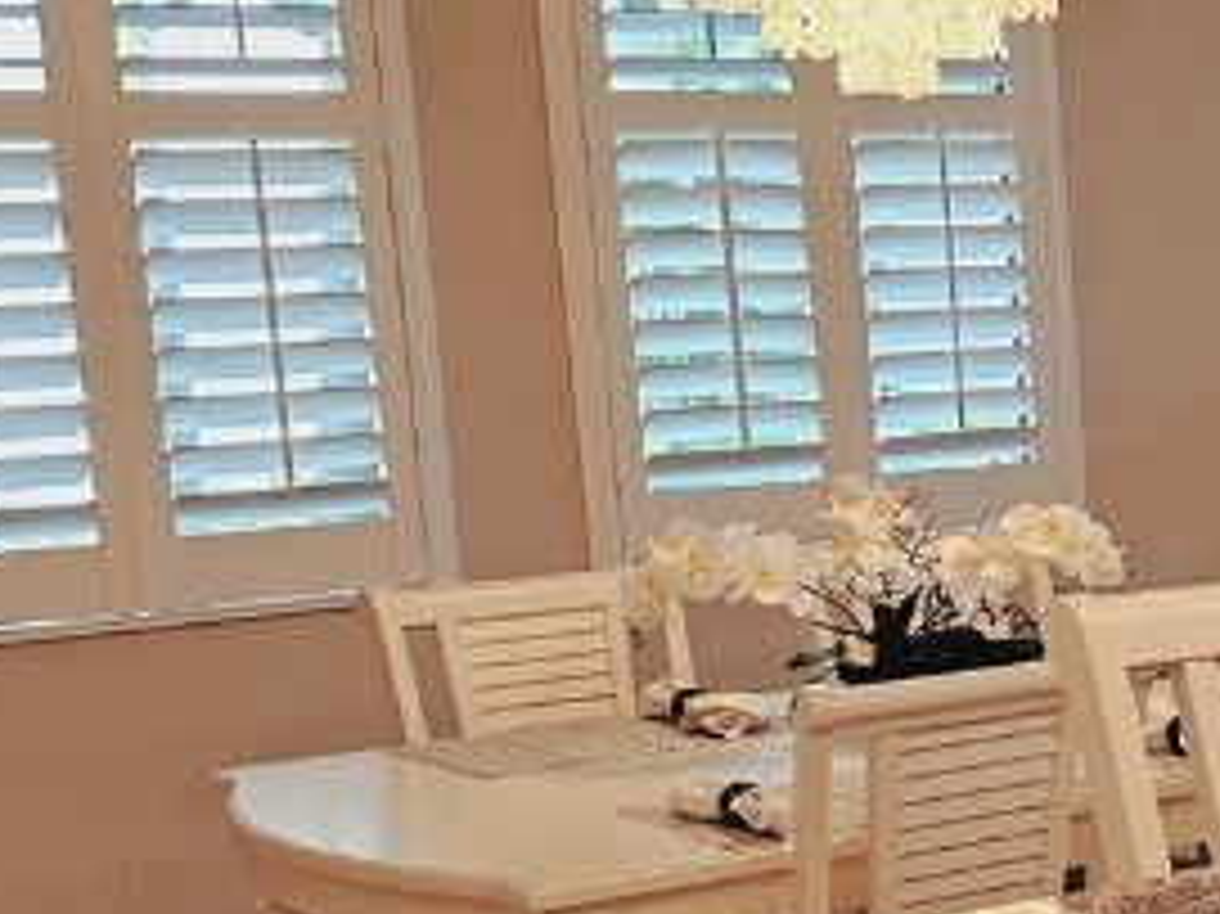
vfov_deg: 16.9
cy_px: 680
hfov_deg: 19.2
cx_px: 1913
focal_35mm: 87
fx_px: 3065
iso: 100
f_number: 1.8
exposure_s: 1/120
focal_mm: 5.4
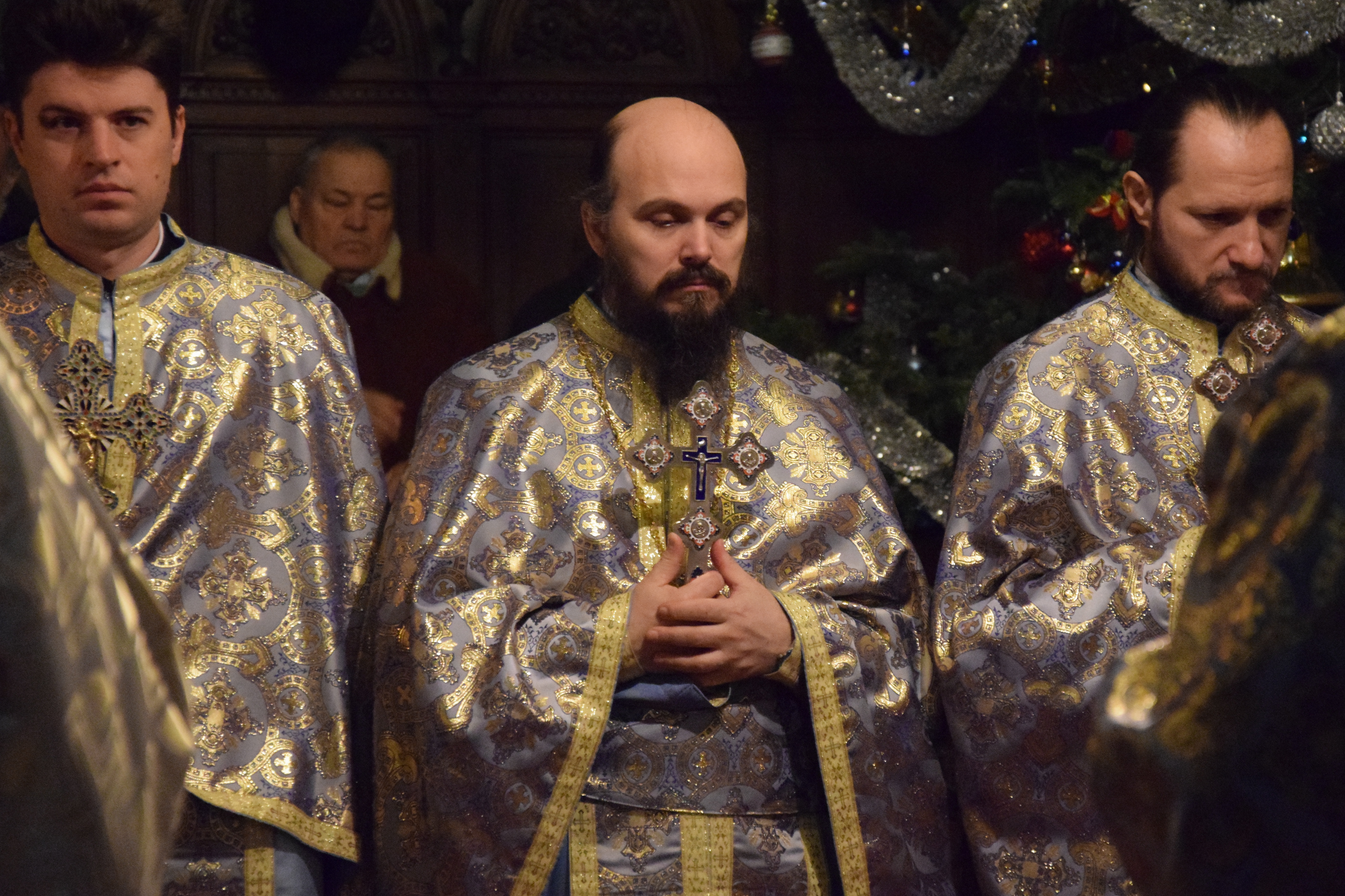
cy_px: 437
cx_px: 757
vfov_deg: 9.0
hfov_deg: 13.4
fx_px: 5716
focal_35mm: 153
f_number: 5.6
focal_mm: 90
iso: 8000
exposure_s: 1/60
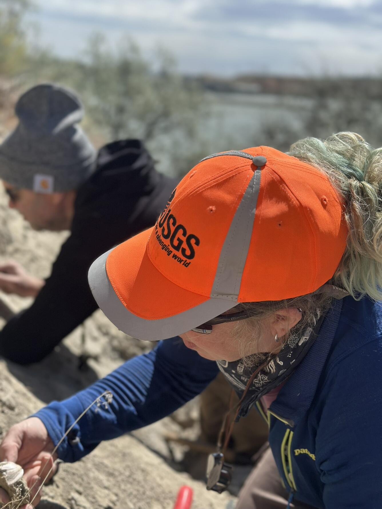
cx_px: 191
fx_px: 706
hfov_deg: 30.3
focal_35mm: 48
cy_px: 254
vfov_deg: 39.7
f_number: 1.78
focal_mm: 6.86
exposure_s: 1/5000
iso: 80
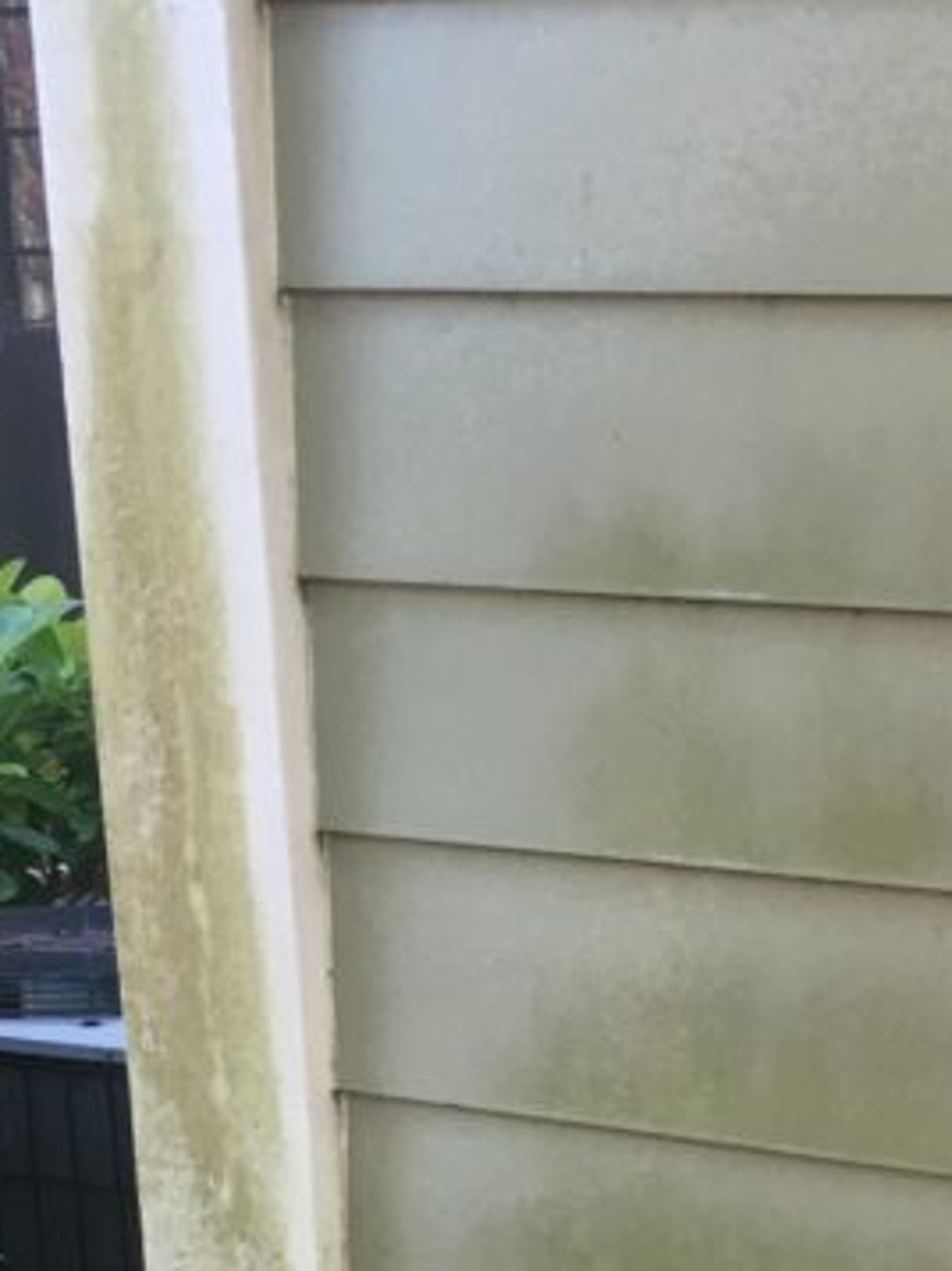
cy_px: 1441
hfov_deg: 16.8
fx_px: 3047
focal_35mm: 83
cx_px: 1197
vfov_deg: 22.1
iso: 25
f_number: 2.2
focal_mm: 4.15
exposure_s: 1/30
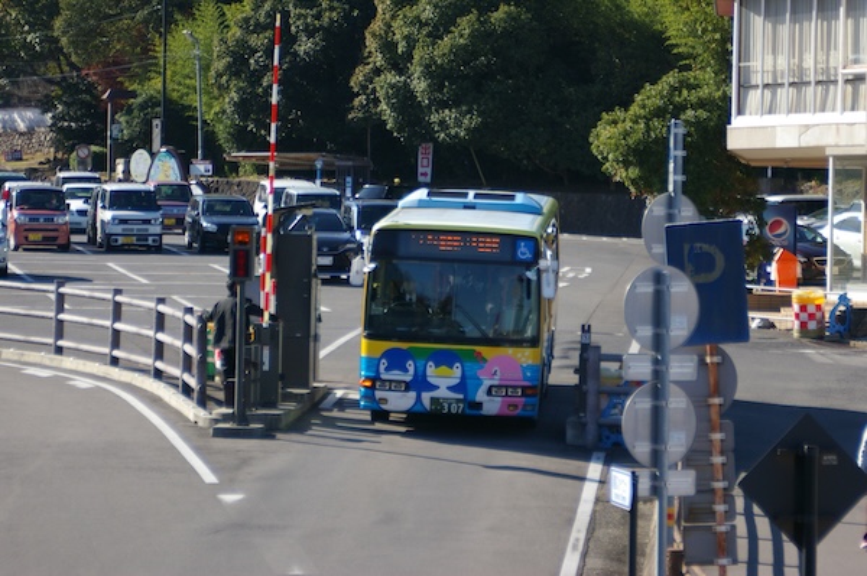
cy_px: 288
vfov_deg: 8.7
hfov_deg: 13.1
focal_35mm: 158
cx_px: 434
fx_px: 3790
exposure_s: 1/1000
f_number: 5.6
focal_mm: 105
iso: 400
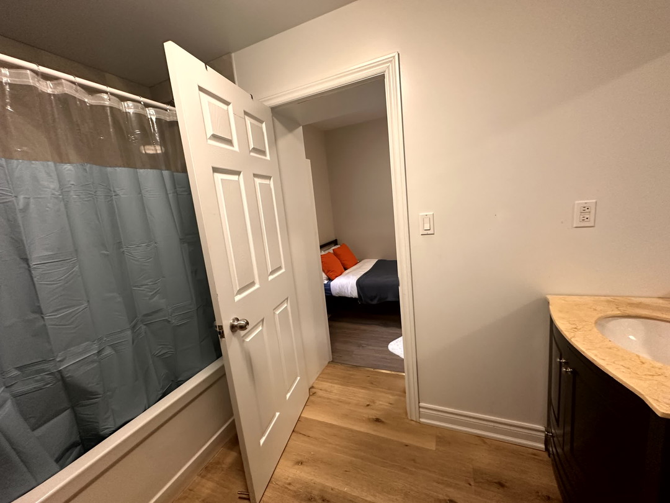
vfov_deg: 85.7
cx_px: 335
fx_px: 271
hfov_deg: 102.1
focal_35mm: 14
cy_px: 252
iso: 250
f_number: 2.2
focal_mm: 2.22
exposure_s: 1/60
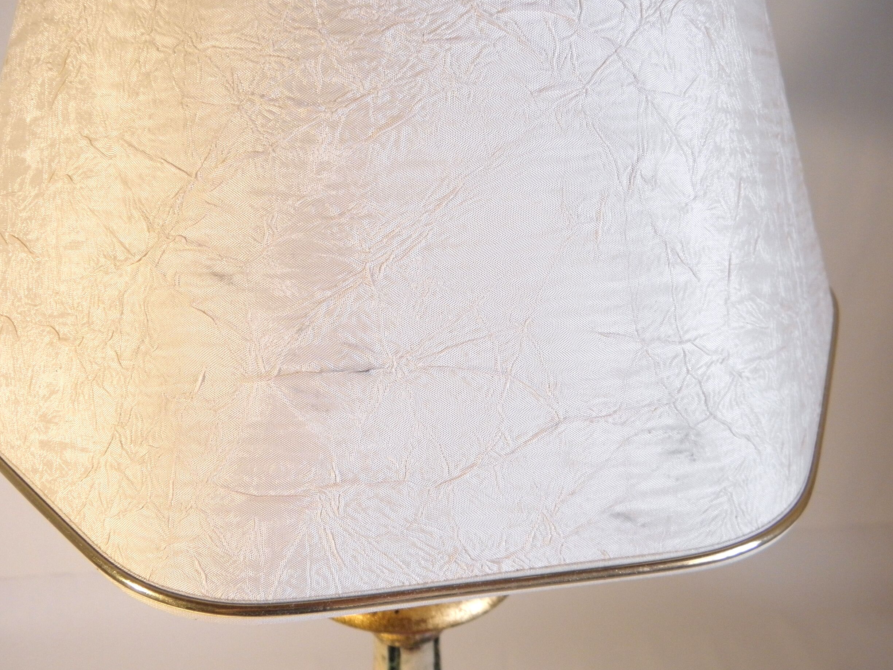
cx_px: 449
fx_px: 1187
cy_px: 345
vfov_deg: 31.5
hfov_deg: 41.2
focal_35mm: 46
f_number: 3.9
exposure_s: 1/40
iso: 160
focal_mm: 7.9
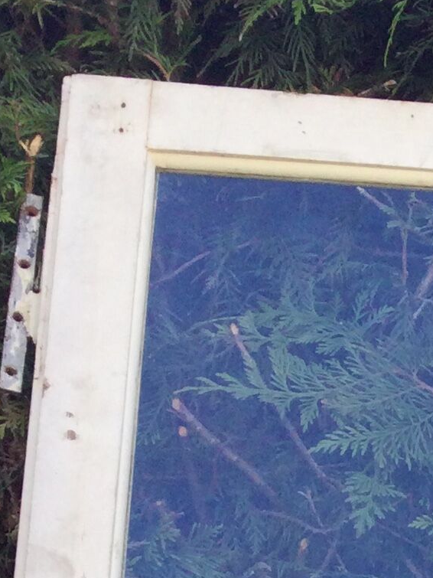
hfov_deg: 10.3
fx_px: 2236
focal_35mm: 134
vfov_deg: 13.3
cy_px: 1024
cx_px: 811
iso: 25
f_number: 2.4
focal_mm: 3.3
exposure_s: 1/225
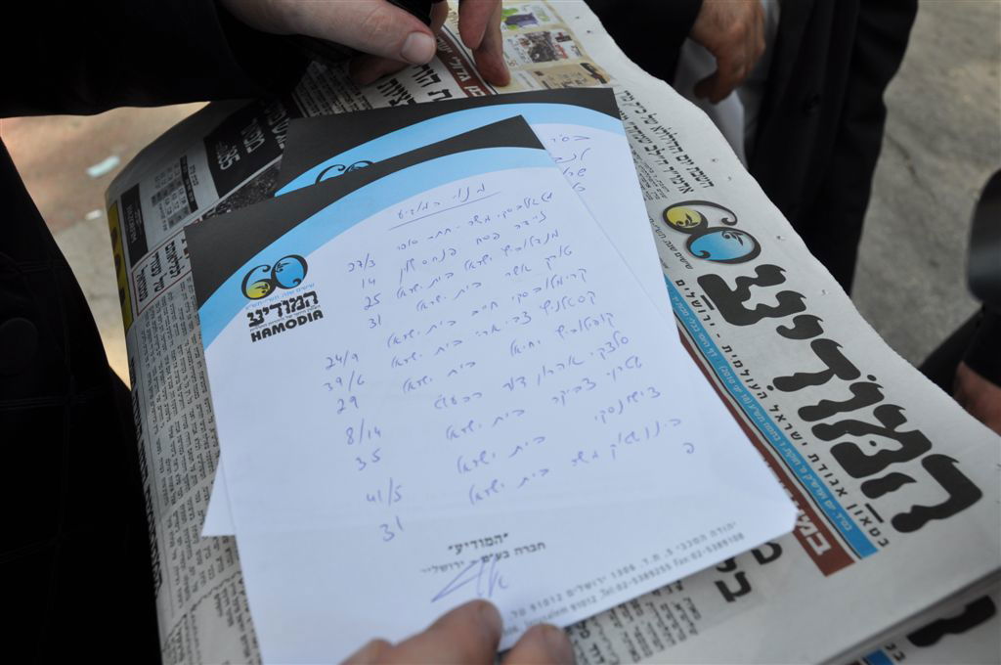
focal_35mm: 30
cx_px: 500
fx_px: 833
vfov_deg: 43.5
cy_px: 332
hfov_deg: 62.0
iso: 200
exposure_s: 1/200
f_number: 7.1
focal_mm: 20
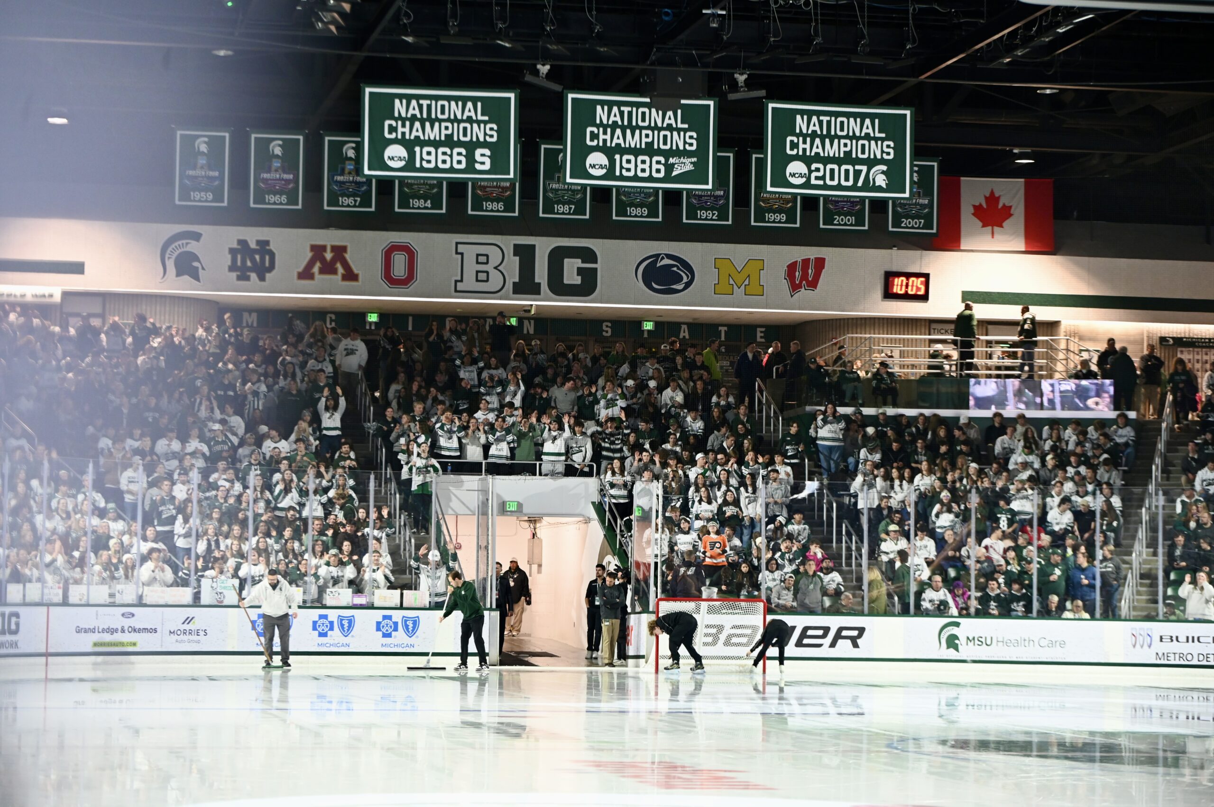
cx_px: 607
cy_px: 404
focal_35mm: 98
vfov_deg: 13.9
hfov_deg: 20.8
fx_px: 3302
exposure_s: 1/160
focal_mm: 98
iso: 2000
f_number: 2.8
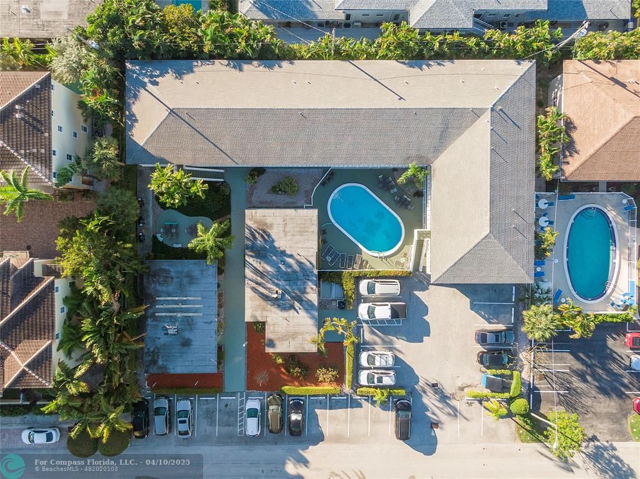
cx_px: 320
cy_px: 240
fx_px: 444
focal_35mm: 24
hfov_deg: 71.6
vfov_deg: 56.8
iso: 100
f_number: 2.8
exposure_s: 1/400
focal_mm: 4.39
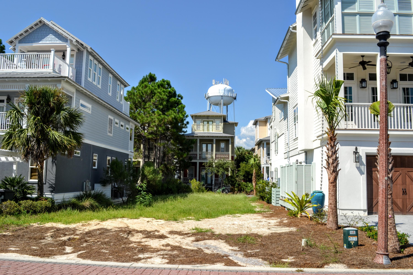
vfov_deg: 43.6
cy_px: 138
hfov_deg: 61.9
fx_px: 344
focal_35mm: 30
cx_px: 206
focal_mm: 20
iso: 100
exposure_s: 1/200
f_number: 10
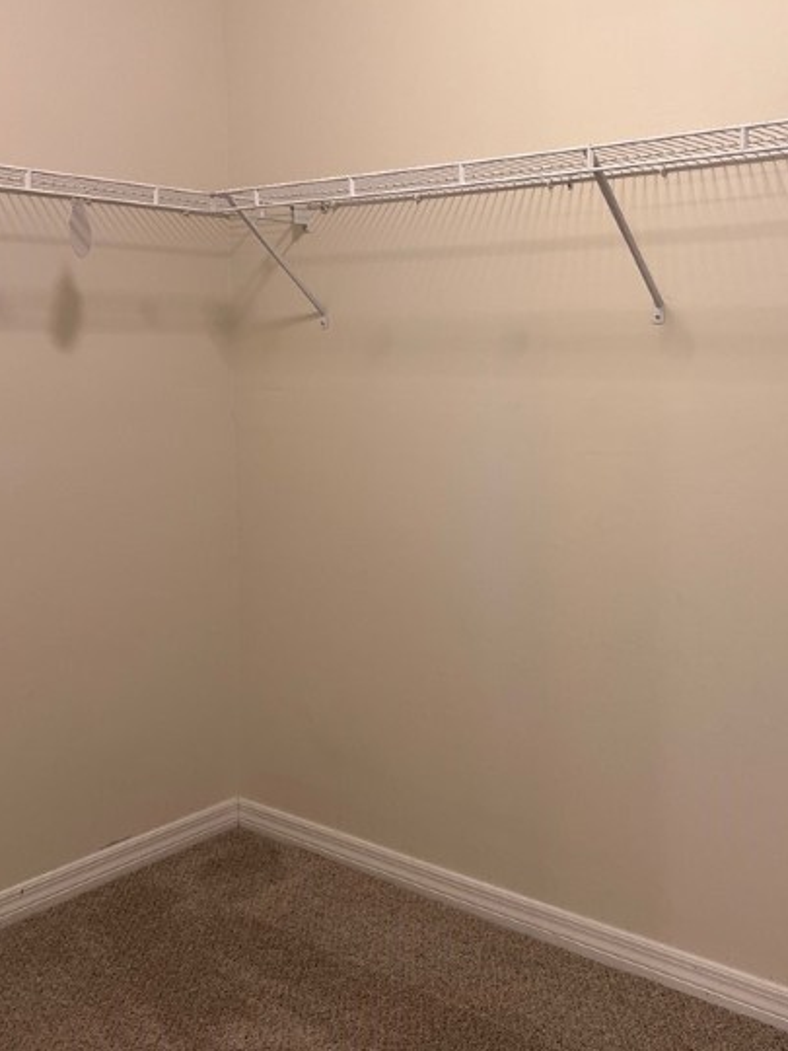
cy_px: 401
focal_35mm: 37
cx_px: 539
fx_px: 1123
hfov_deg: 38.1
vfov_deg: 49.7
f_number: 1.5
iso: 125
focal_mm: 5.7
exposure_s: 1/120
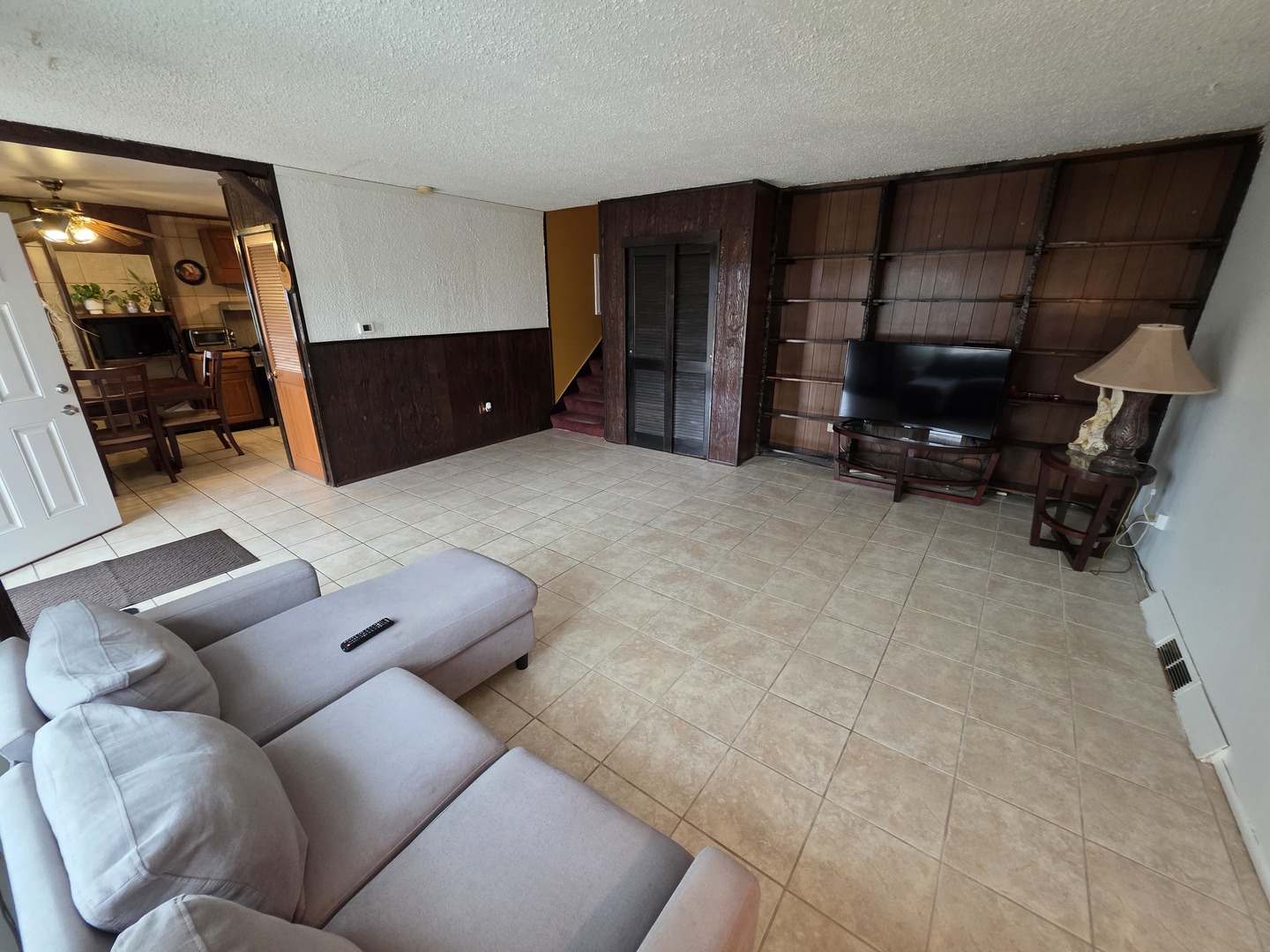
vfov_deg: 89.9
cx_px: 635
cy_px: 476
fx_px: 477
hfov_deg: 106.2
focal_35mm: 13
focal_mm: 2.2
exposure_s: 1/120
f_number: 1.9
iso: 250
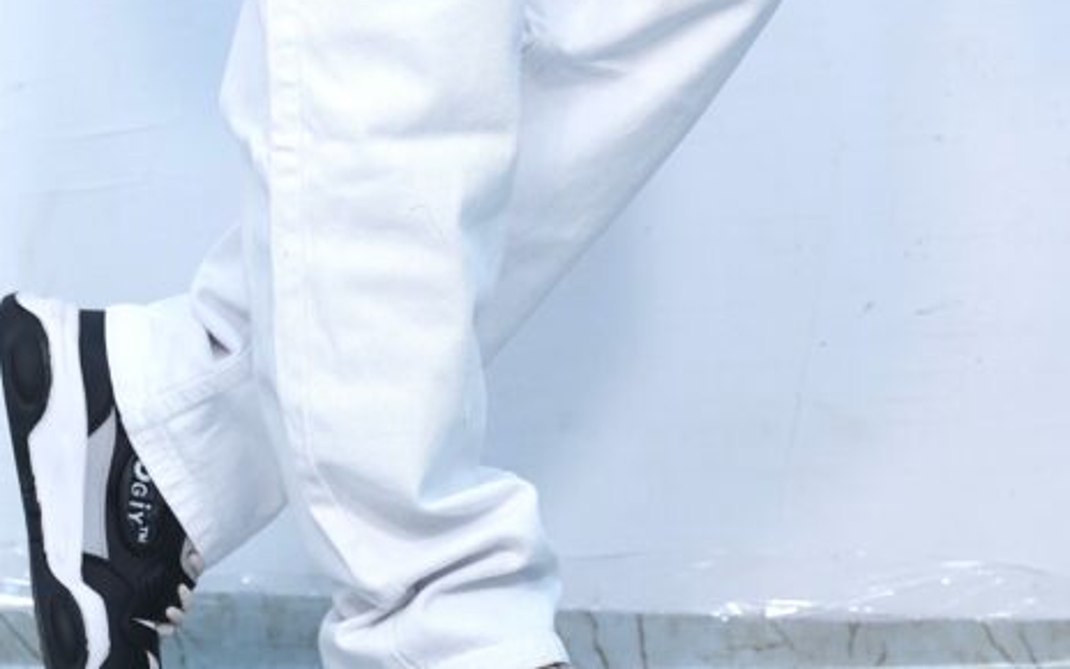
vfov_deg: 7.8
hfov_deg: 12.5
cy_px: -9
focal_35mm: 168
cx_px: 415
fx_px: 4899
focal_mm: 85
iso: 500
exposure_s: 1/160
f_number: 5
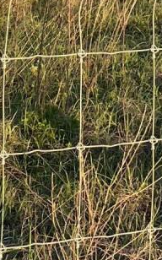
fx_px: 1267
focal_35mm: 179
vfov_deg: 11.1
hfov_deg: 7.3
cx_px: 30
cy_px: -165
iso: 50
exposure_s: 1/1422
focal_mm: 5.1
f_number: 1.6
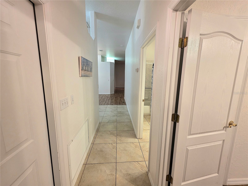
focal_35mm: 13
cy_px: 93
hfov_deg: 106.2
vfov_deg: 89.9
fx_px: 93
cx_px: 124
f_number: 1.9
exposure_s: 1/60.2
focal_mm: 2.2
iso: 250
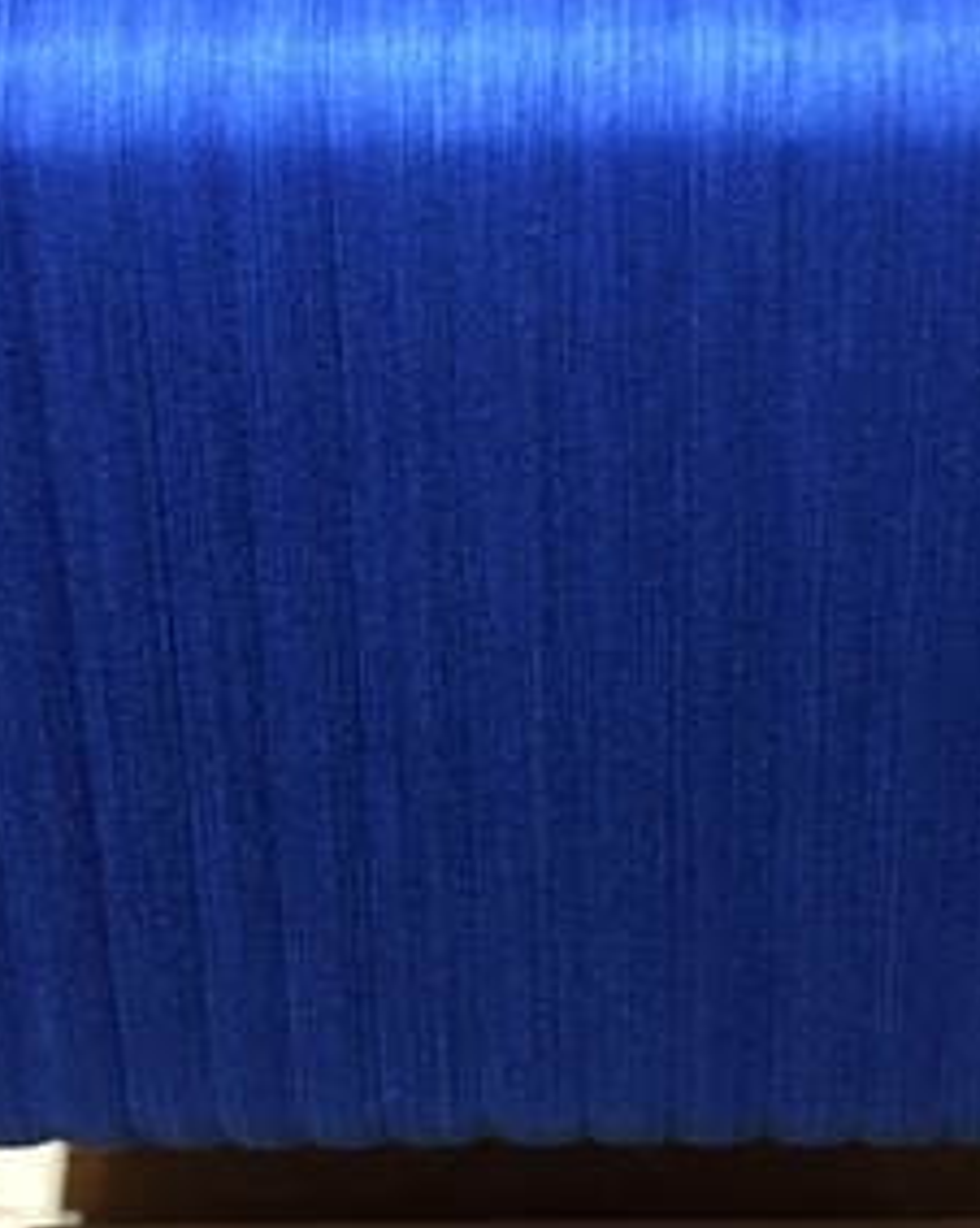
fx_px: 2323
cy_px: 373
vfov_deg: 29.3
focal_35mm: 64
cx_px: 525
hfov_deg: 23.8
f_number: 2.2
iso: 100
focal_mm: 4.15
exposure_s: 1/10
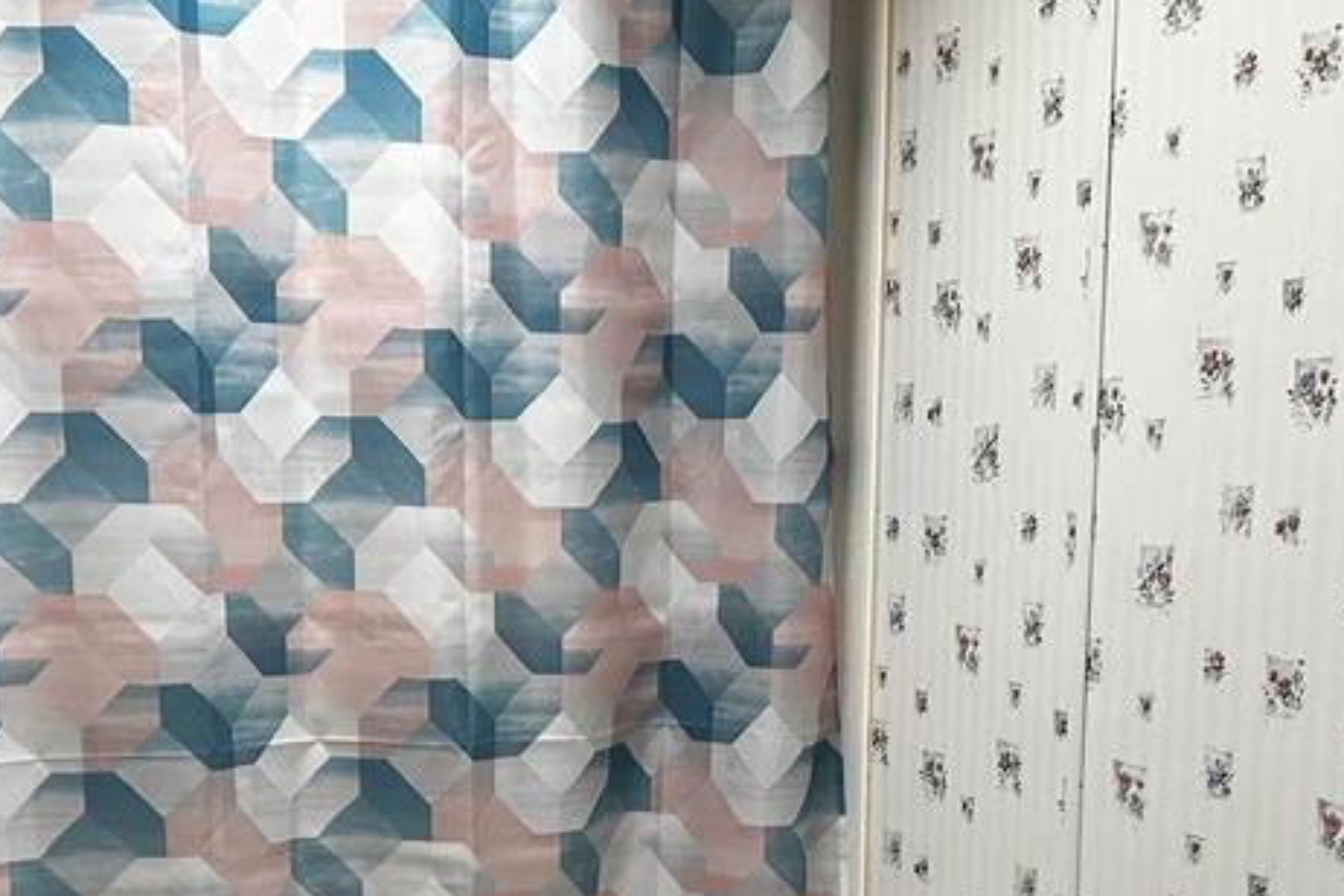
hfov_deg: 33.4
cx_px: 681
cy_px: 881
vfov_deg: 21.9
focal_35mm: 60
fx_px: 2240
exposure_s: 1/120
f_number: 1.5
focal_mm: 5.7
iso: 100
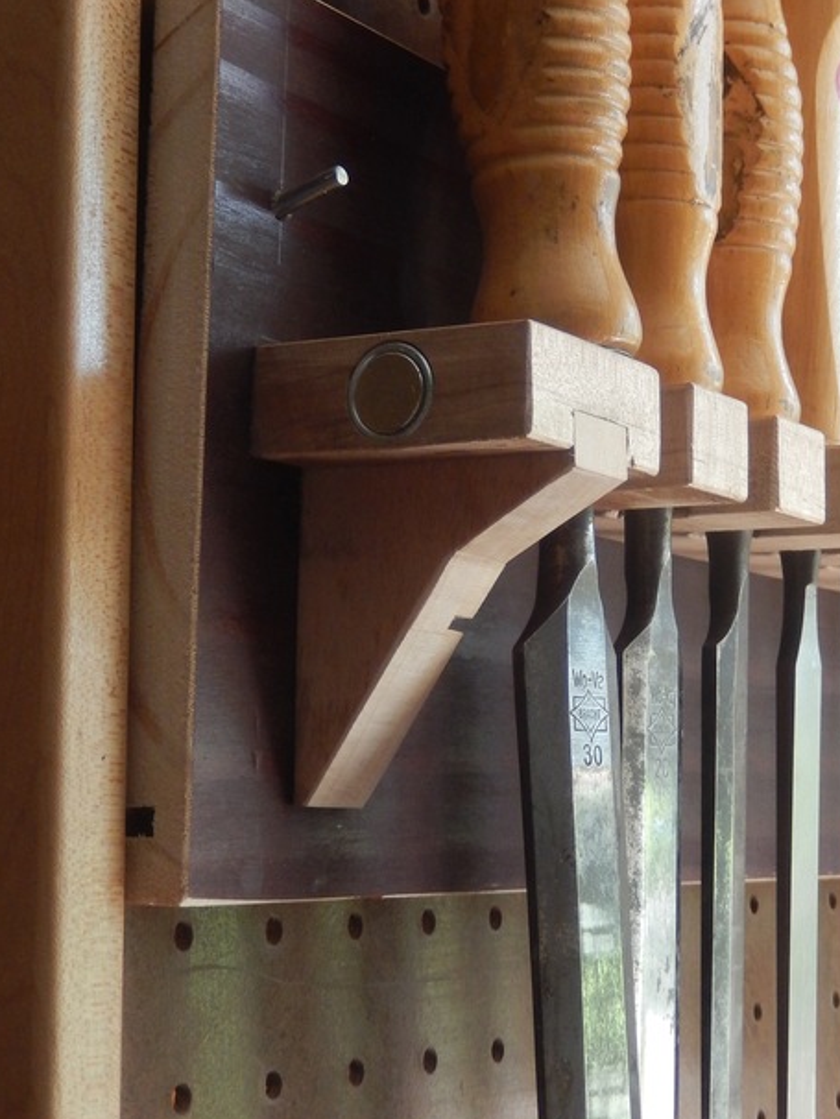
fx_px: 2457
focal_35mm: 76
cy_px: 495
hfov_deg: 19.3
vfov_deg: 25.6
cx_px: 628
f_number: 4.3
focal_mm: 8.1
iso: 200
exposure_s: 1/30
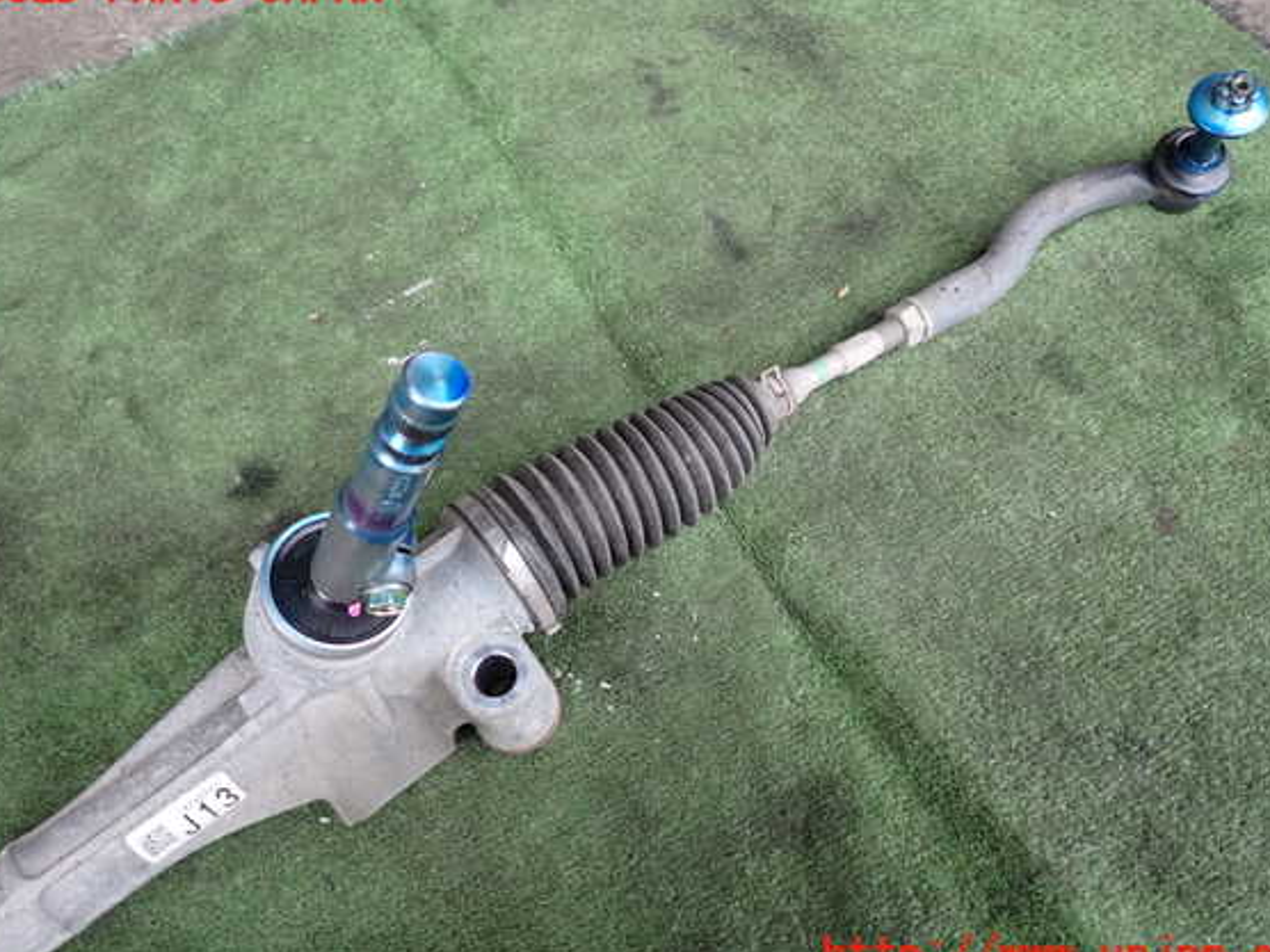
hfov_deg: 65.3
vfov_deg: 51.4
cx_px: 653
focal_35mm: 27
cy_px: 473
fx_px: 991
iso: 200
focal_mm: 4.5
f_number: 2
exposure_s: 1/125
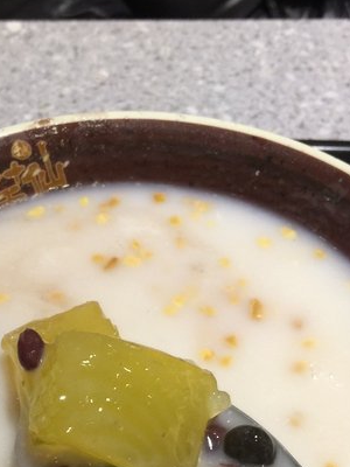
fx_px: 782
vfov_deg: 32.3
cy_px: 379
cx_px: 128
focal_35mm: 58
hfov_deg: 25.1
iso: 50
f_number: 2.2
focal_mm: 4.15
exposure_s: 1/30
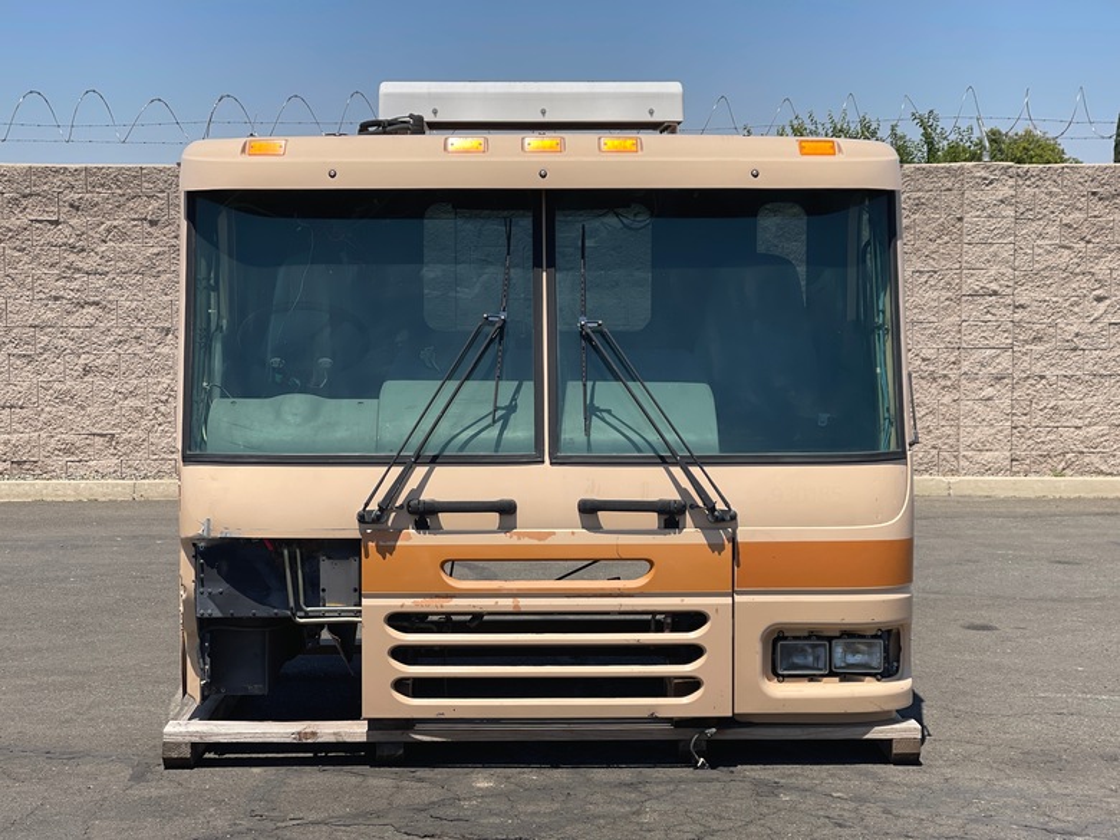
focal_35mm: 64
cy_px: 420
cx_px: 560
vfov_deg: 22.9
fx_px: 2071
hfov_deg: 30.3
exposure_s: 1/1553
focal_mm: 7.5
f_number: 2.2
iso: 32
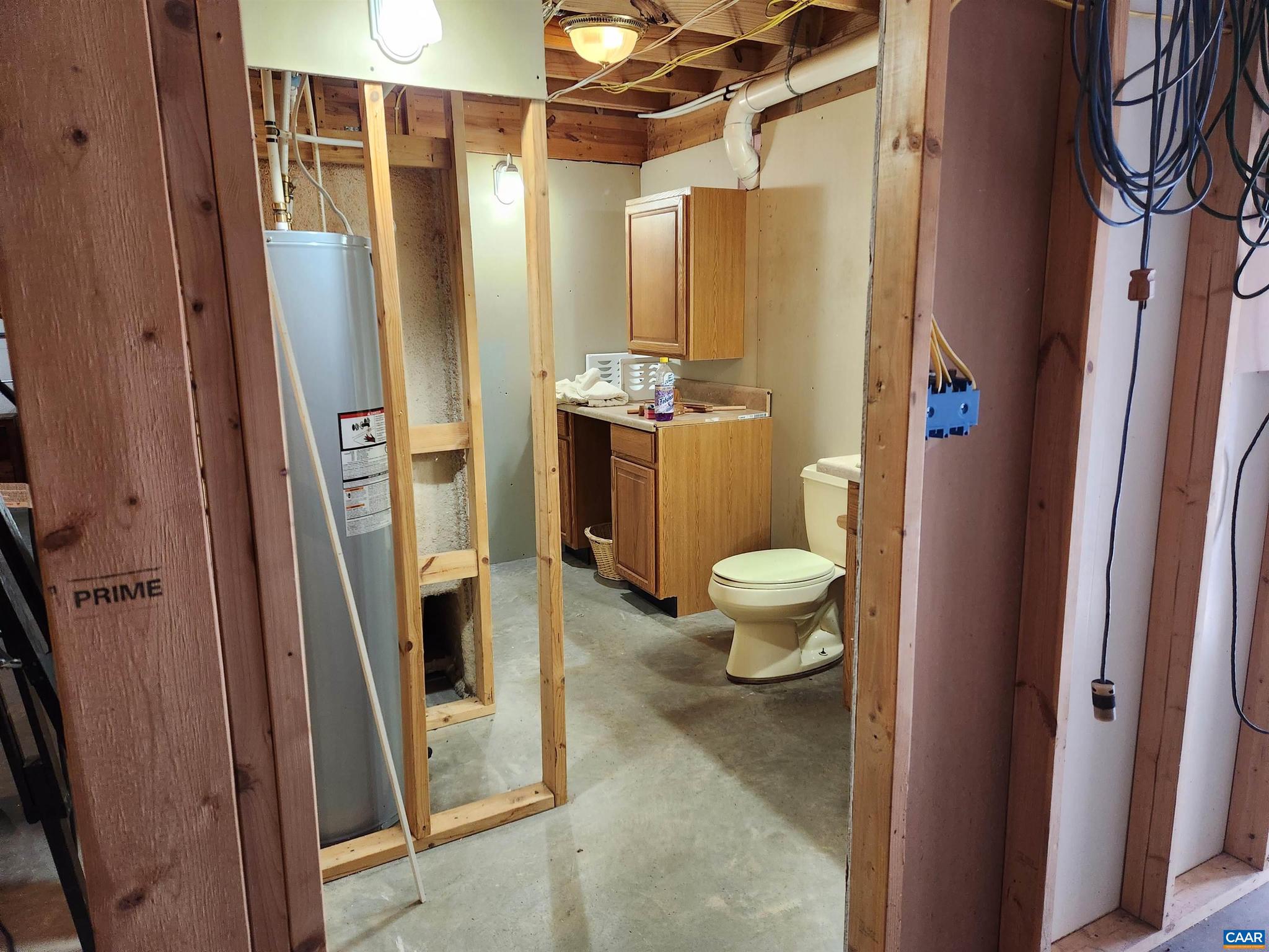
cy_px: 476
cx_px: 634
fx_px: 843
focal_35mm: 23
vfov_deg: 58.9
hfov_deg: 73.9
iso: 500
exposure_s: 1/120
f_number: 1.8
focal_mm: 5.4
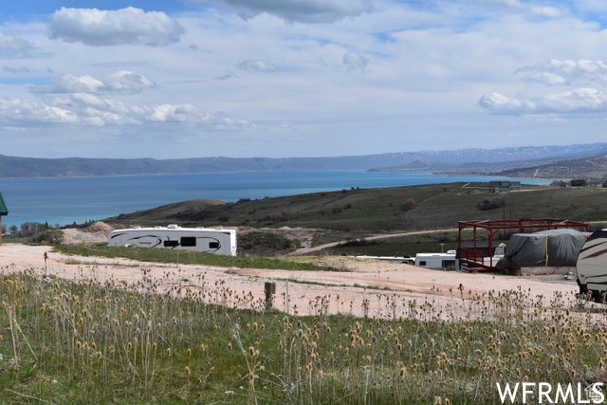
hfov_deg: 33.4
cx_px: 304
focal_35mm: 60
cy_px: 202
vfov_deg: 22.6
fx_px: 1012
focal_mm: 40
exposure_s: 1/500
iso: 200
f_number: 11
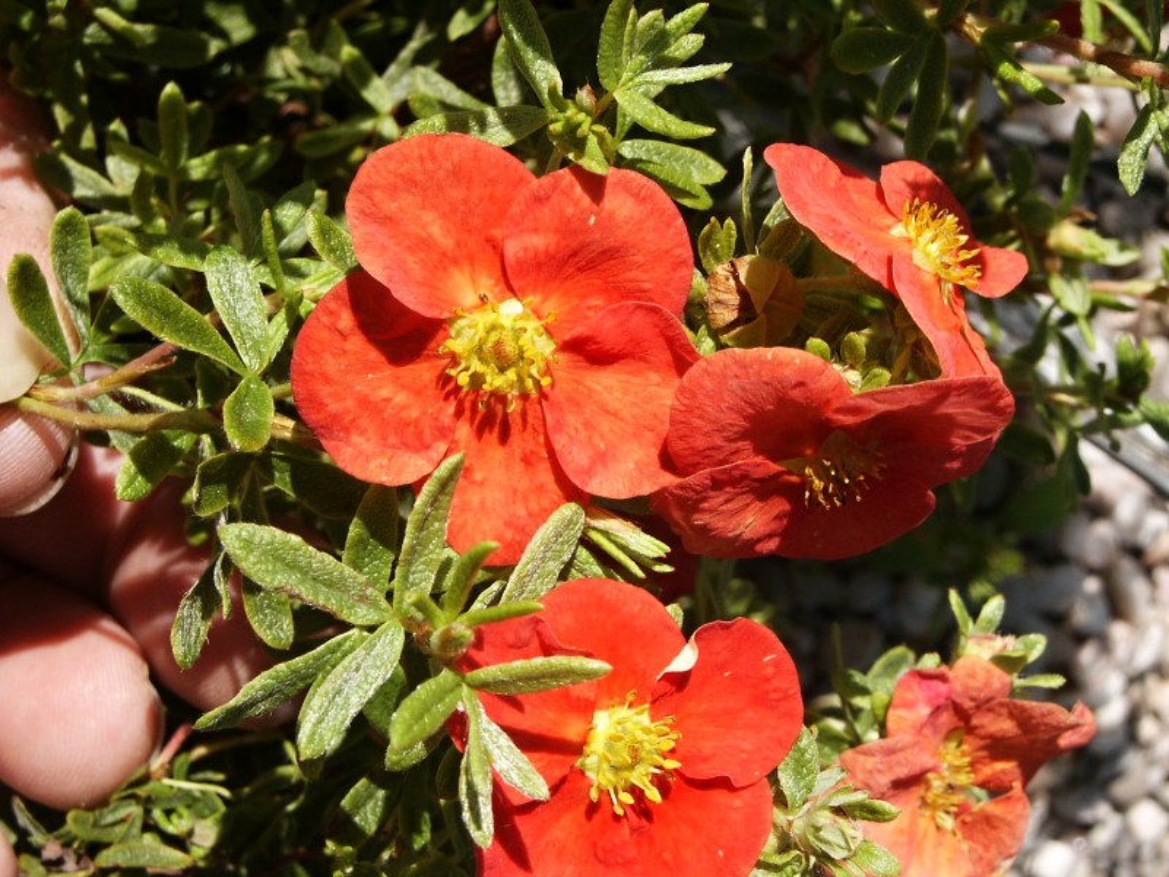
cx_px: 584
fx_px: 2634
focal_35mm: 78
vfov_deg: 18.9
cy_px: 438
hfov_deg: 25.0
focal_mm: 15.51
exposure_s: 1/125
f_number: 8
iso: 64
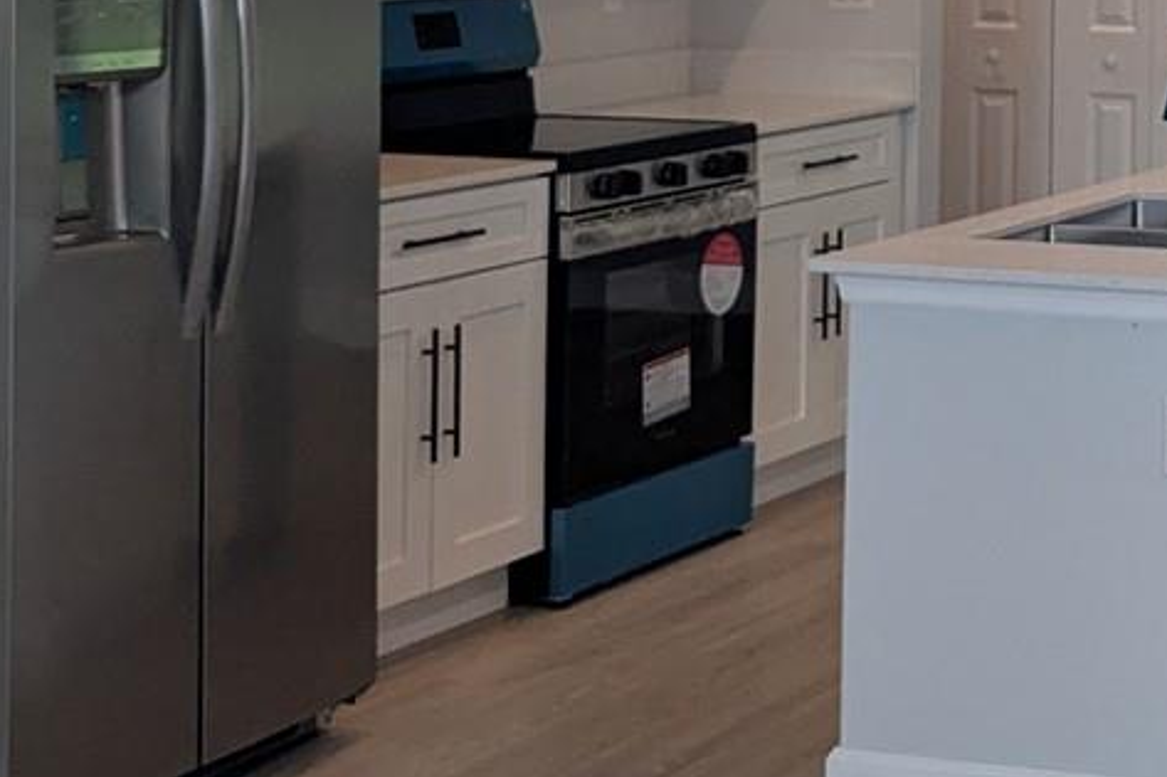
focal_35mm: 95
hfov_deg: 20.2
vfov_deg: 13.8
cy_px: -229
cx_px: 1362
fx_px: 3078
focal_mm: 4.38
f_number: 1.73
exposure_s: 1/234
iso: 45
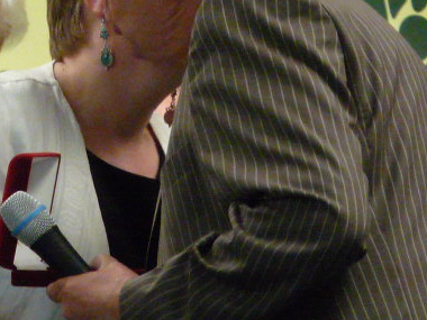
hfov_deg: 2.1
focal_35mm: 949
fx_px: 11706
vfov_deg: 1.6
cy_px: 56
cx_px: 124
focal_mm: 55.8
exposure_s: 1/320
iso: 800
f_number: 3.7
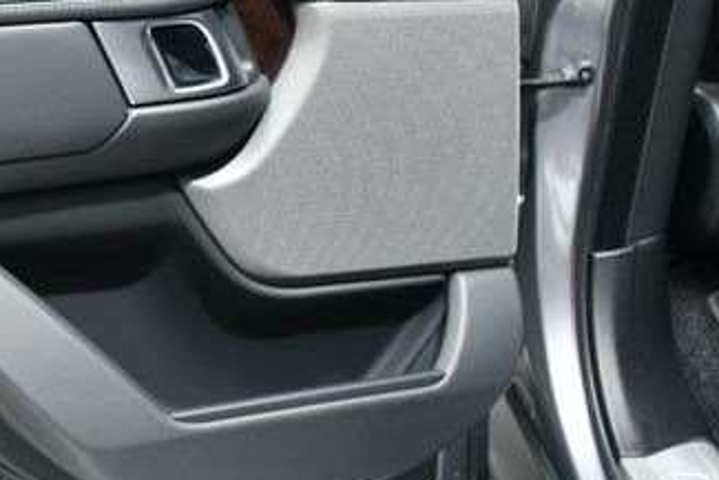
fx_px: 1179
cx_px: 33
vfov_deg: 22.8
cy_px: 115
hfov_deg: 31.8
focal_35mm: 59
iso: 100
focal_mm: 20
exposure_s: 1/160
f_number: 5
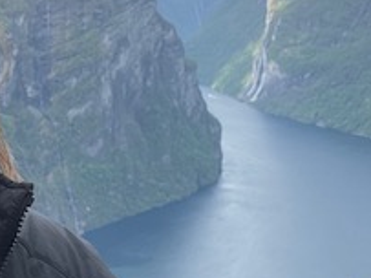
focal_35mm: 85
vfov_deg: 17.1
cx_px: 124
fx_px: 910
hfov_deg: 22.9
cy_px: 28
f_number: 2.2
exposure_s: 1/535
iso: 25
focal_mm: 2.71
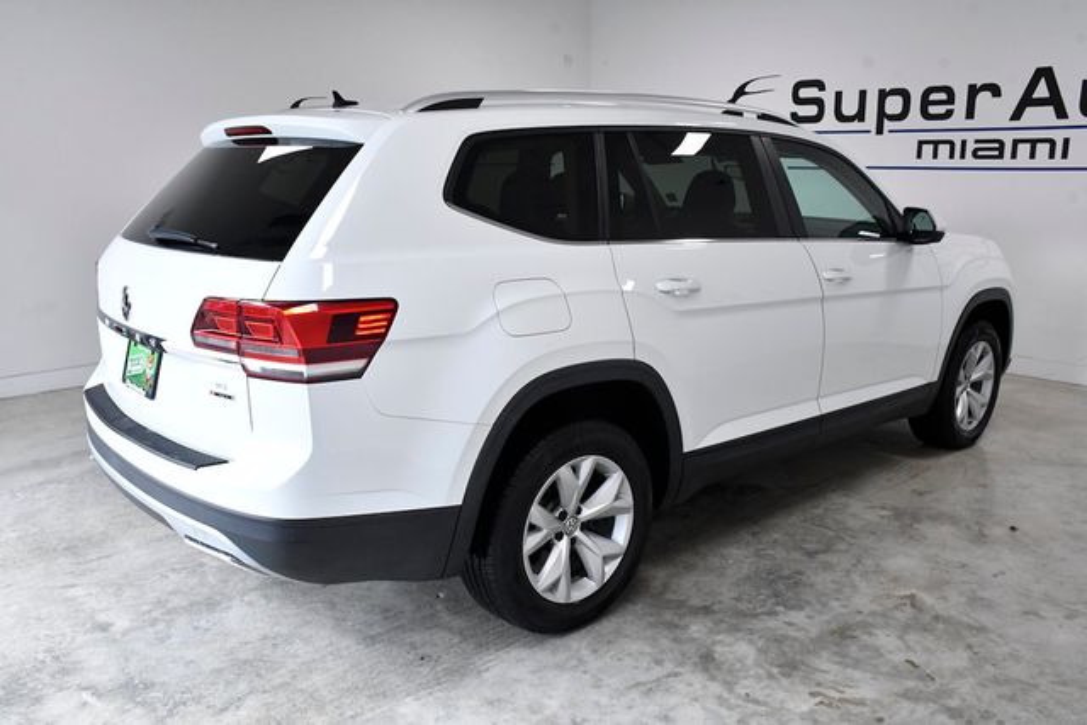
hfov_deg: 61.9
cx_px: 544
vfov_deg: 43.6
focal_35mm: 30
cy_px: 362
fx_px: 906
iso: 2500
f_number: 10
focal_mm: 20
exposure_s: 1/400
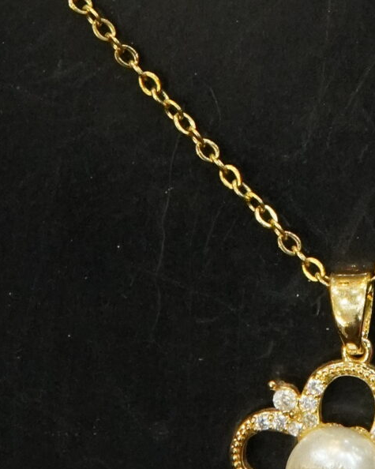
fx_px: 2526
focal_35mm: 182
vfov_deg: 10.6
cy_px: 69
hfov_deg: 8.4
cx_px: 368
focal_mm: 30
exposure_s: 1/80
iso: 6400
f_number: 9
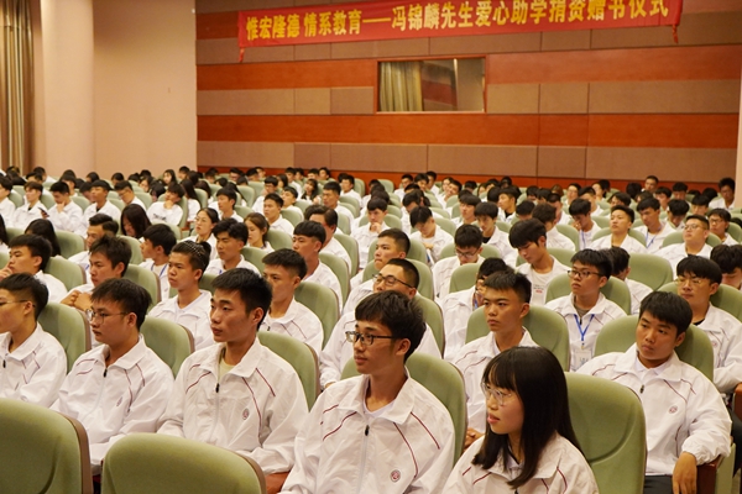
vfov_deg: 31.9
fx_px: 866
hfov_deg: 46.4
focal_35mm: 42
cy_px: 247
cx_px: 371
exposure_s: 1/60
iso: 2500
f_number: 4
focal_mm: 28
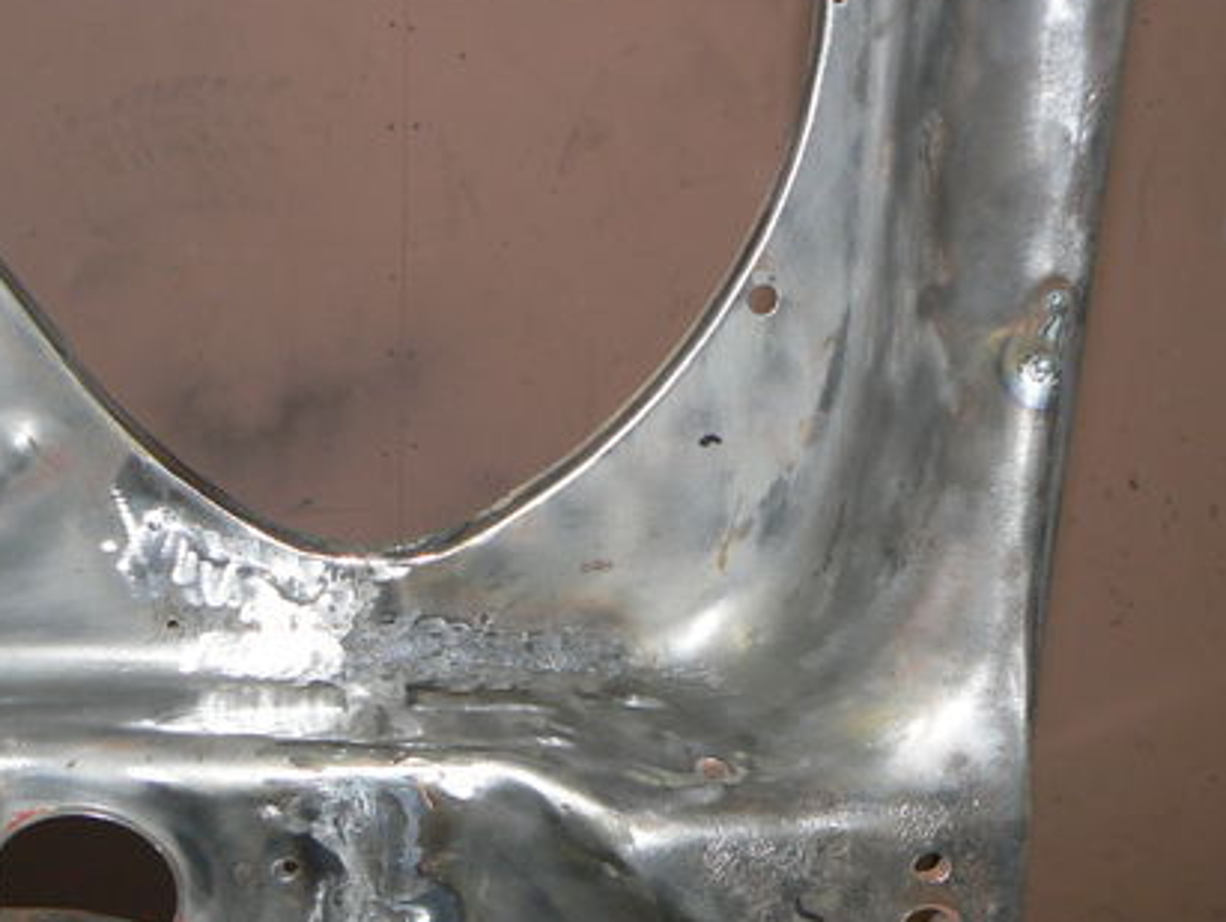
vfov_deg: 25.9
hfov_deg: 33.9
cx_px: 370
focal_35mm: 56
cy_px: 647
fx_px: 1985
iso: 100
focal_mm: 6
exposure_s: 1/30
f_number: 2.8
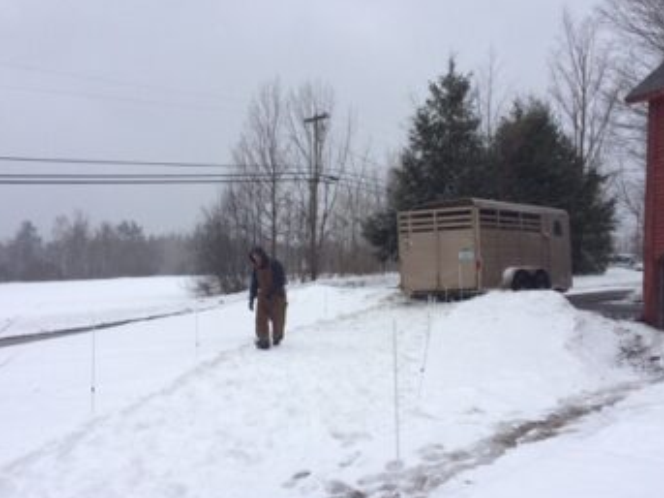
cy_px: 252
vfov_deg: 40.7
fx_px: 671
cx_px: 350
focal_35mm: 35
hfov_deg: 52.6
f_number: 2.2
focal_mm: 4.12
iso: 32
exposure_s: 1/1953
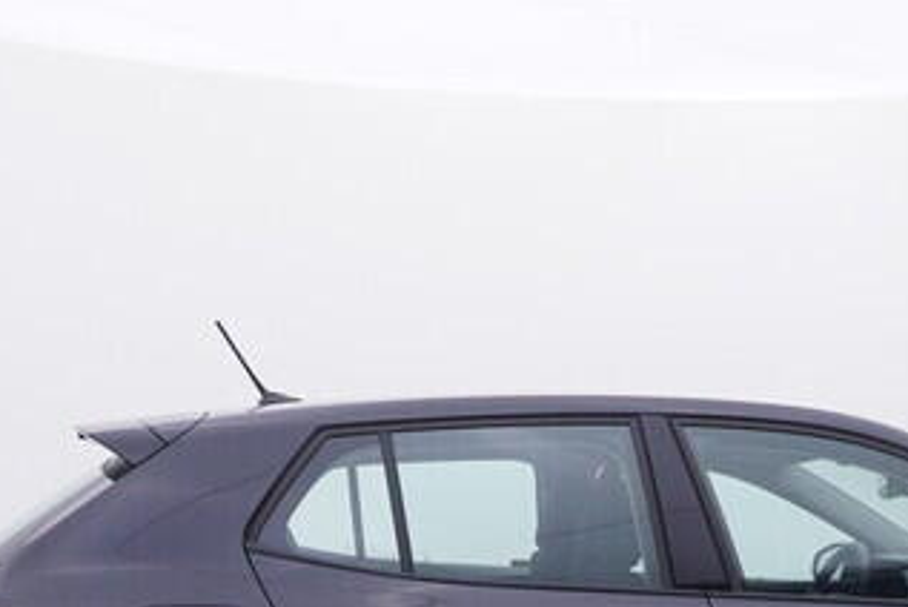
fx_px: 1833
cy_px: 724
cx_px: 653
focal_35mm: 73
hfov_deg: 27.5
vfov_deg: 17.9
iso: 200
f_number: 5
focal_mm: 15
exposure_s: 1/80
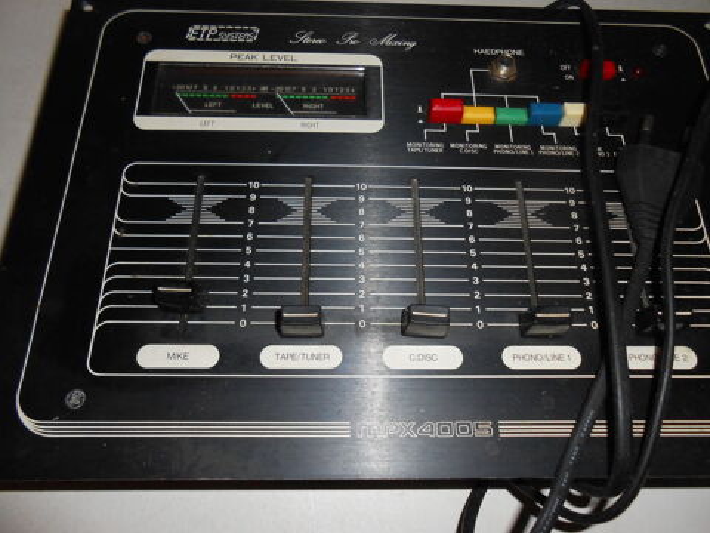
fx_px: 533
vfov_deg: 53.1
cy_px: 266
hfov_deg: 67.3
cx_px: 355
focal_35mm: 26
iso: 200
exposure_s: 1/25
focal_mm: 4.6
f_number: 11.5
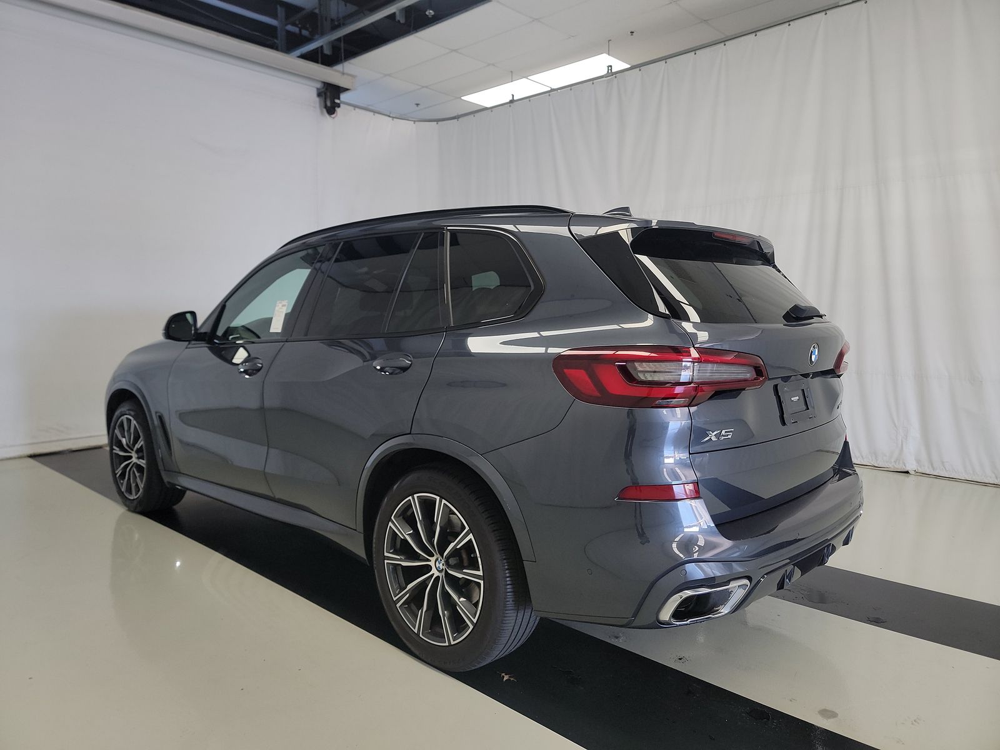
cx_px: 500
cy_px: 375
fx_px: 693
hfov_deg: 71.6
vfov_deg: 56.8
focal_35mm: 24
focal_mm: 6.7
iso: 168
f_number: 1.8
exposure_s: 1/59
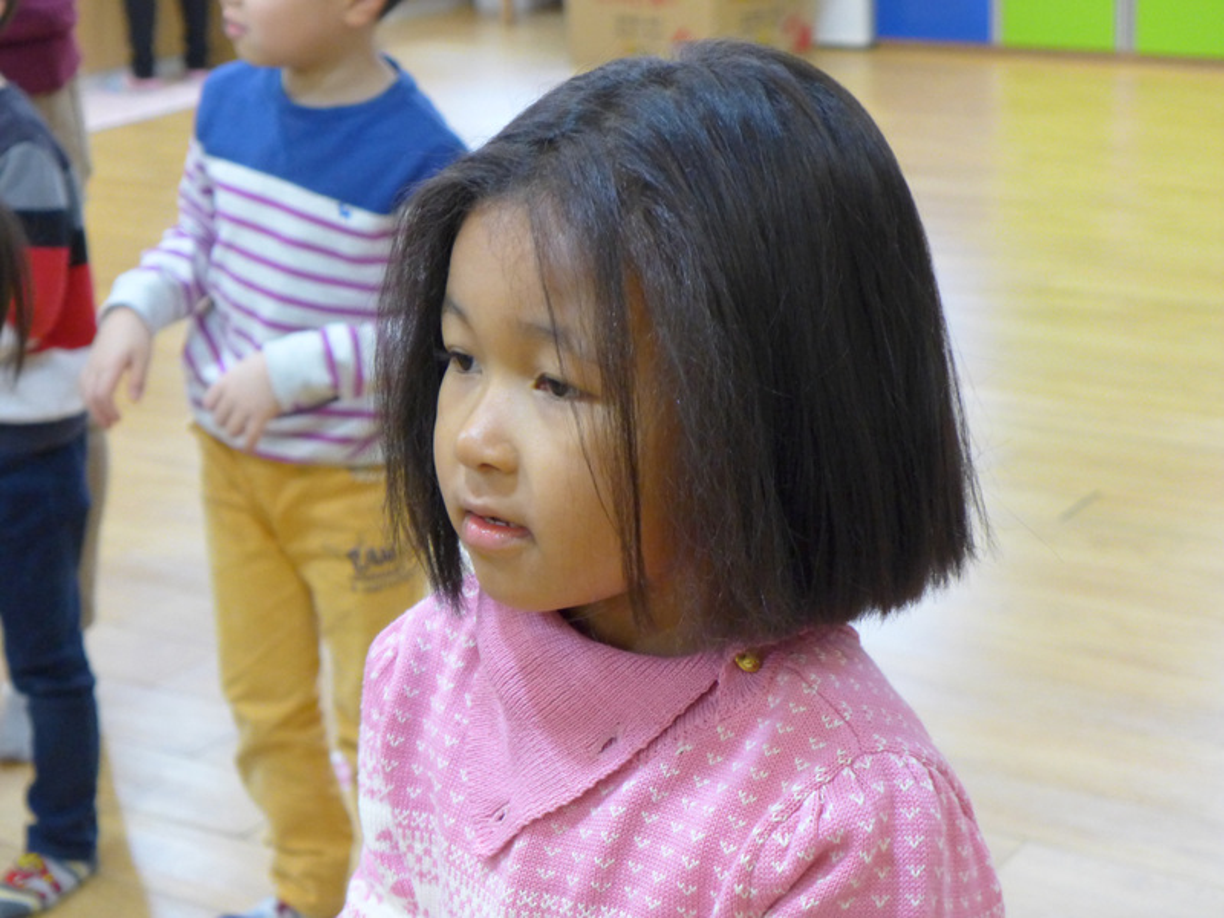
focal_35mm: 75
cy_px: 459
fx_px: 2652
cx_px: 612
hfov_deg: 26.0
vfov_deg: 19.6
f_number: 2.2
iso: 800
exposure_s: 1/125
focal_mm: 14.7
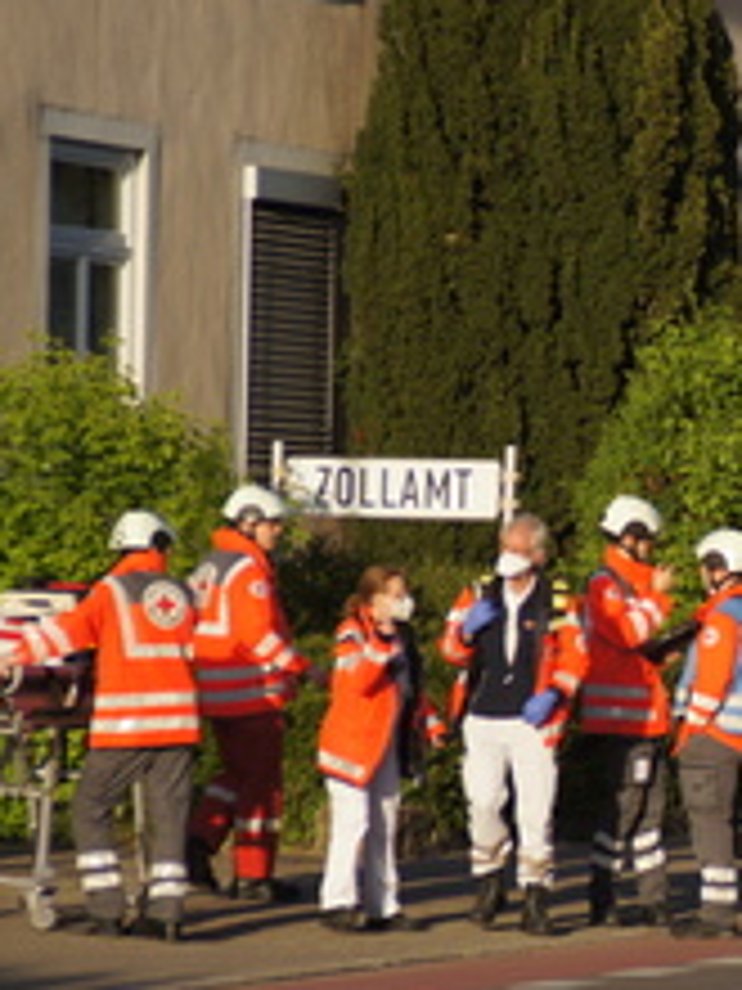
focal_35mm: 288
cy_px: 585
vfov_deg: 6.9
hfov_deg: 5.1
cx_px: 877
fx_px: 8231
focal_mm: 110
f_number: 5.6
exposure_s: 1/200
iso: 100
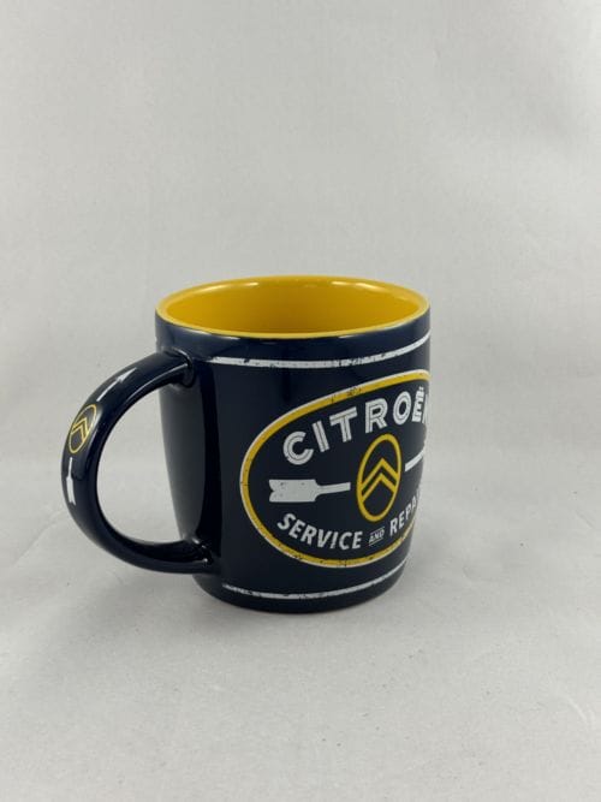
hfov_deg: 30.3
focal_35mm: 48
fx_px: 1112
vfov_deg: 39.7
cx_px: 300
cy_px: 401
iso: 64
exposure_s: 1/100
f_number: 1.78
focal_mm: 6.86
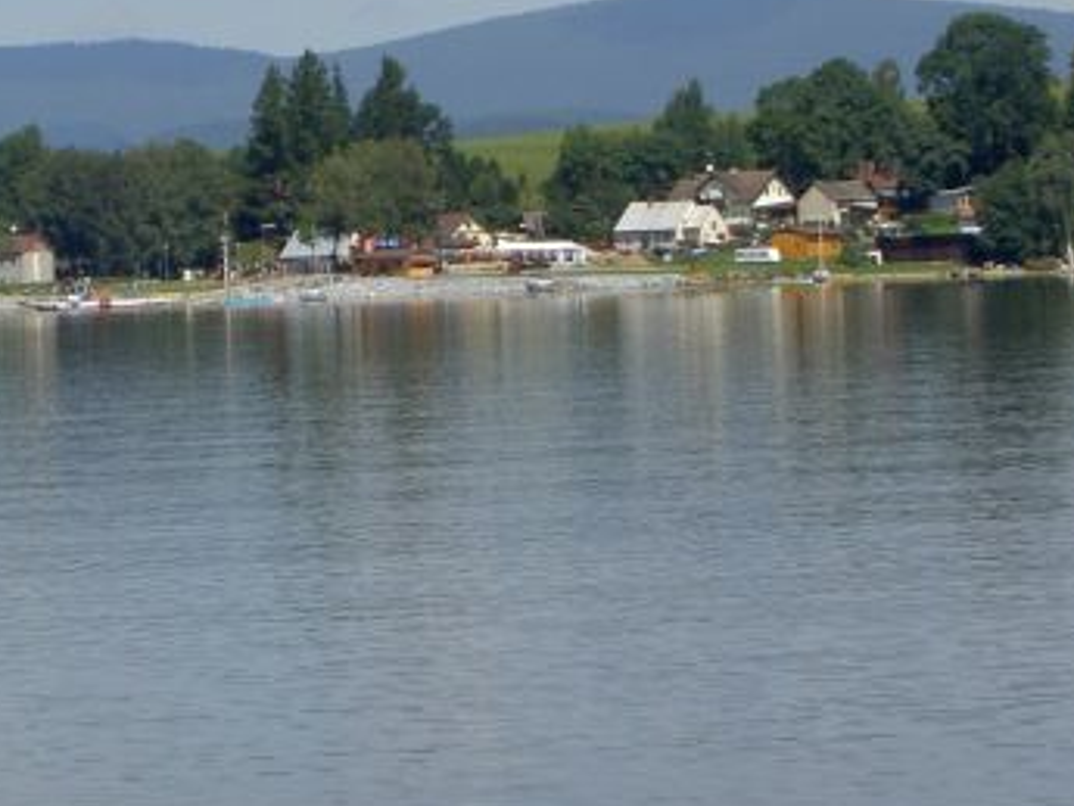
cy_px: 286
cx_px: 25
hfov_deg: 7.3
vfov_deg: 5.5
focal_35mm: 271
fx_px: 8411
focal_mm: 24
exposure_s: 1/200
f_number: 8.3
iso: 50
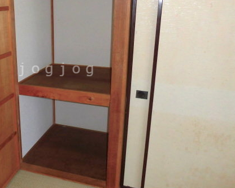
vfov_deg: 40.9
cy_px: 69
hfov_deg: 48.3
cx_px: 58
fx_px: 250
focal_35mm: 36
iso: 100
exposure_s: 1/30
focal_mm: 4.3
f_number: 3.1
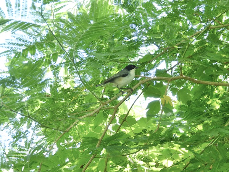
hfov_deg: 13.5
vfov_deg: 10.2
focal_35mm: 146
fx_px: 966
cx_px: 114
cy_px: 86
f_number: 3.7
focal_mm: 26.3
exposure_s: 1/80
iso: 200
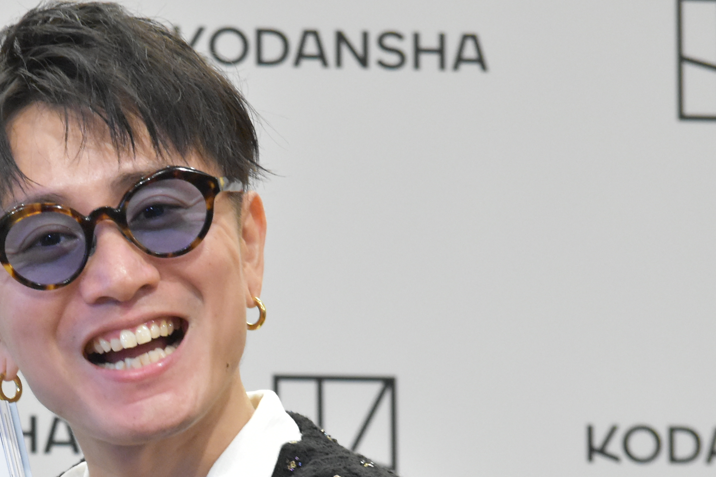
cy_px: 413
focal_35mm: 572
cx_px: -60
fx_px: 11379
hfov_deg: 3.6
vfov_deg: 2.4
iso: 4000
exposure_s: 1/160
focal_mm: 155
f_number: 6.3
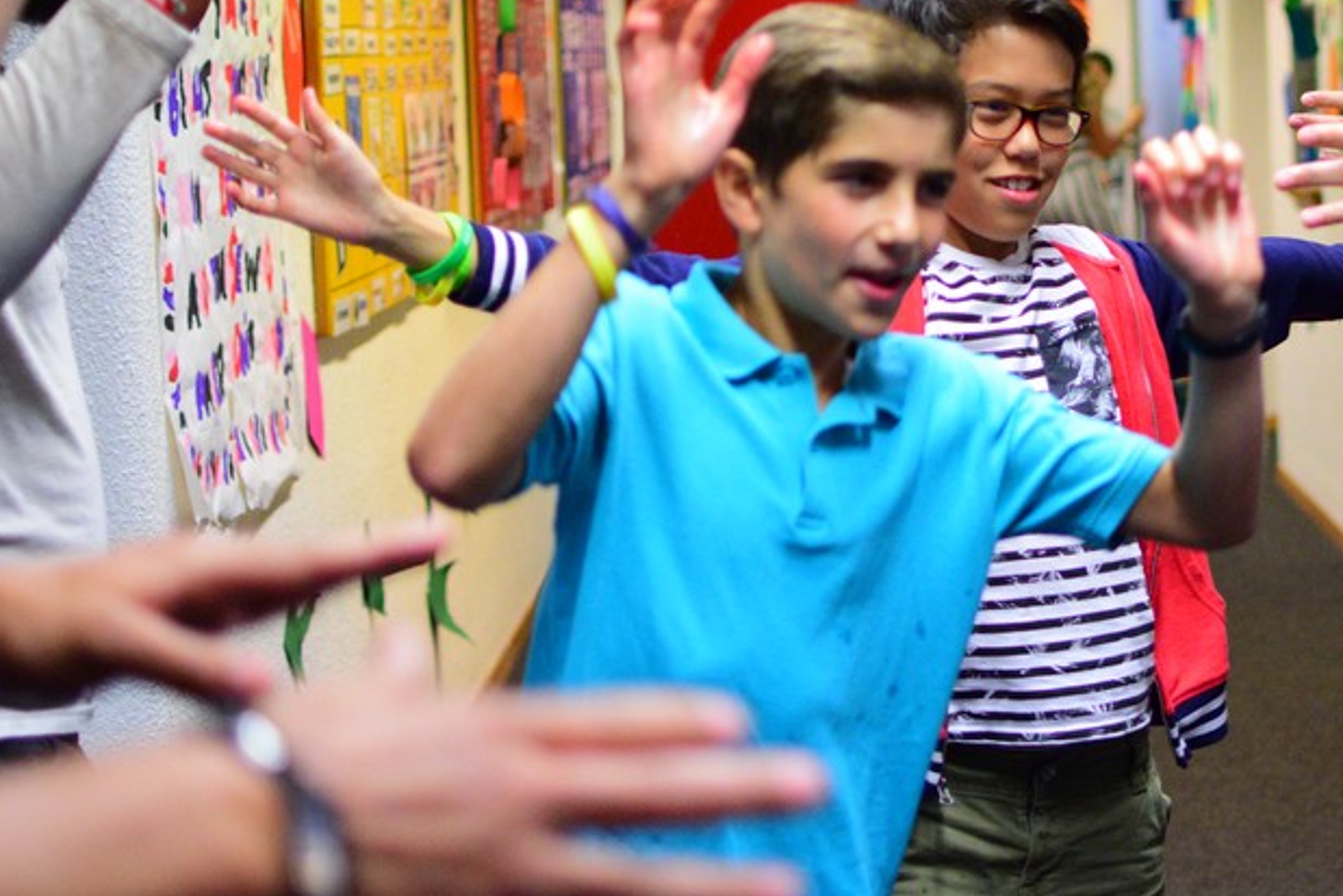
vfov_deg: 15.7
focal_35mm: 87
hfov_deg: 23.1
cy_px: 327
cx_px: 1061
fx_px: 3240
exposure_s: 1/400
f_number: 1.8
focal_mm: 35
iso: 3200
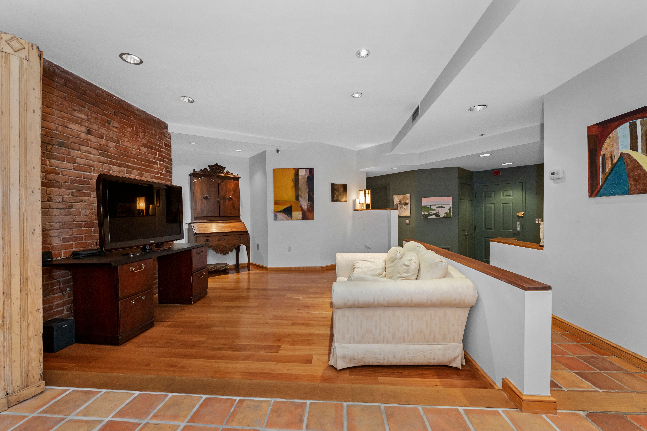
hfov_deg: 104.3
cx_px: 324
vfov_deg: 81.1
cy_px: 216
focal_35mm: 14
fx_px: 251
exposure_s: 1/80
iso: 1600
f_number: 5.6
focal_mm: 14
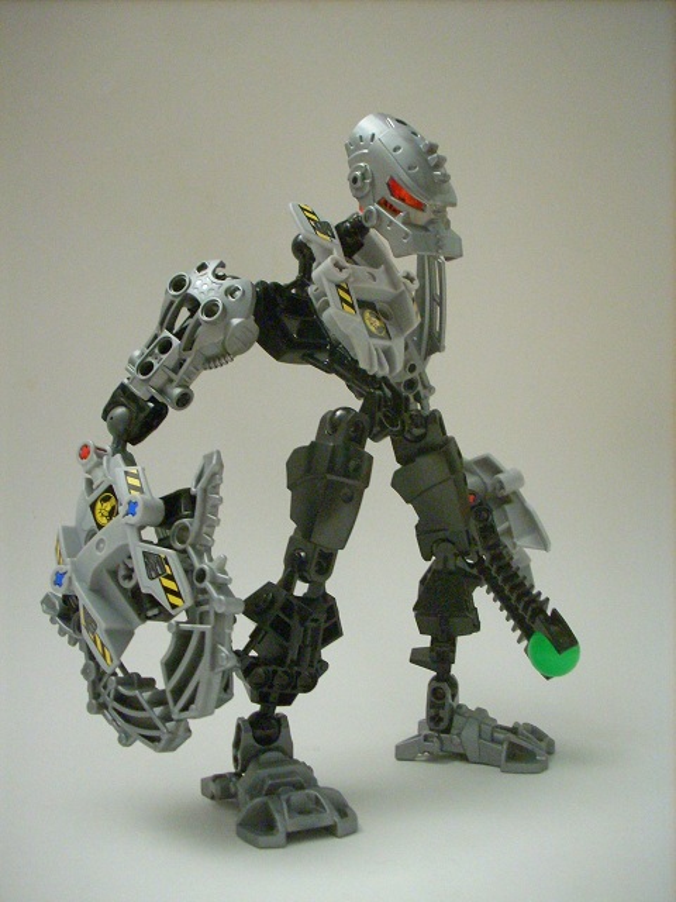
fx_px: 963
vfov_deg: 50.1
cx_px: 338
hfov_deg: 38.7
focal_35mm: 37
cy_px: 451
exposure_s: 1/4
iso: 541
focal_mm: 6.2
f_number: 2.8
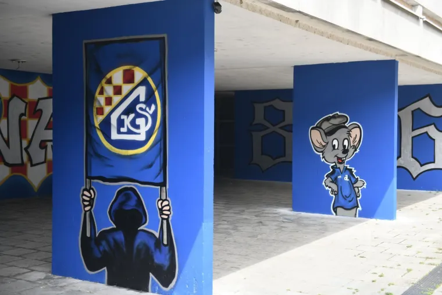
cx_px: 221
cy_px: 148
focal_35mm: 50
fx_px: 614
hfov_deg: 39.6
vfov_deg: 27.0
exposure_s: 1/500
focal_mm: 50
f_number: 2.8
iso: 100
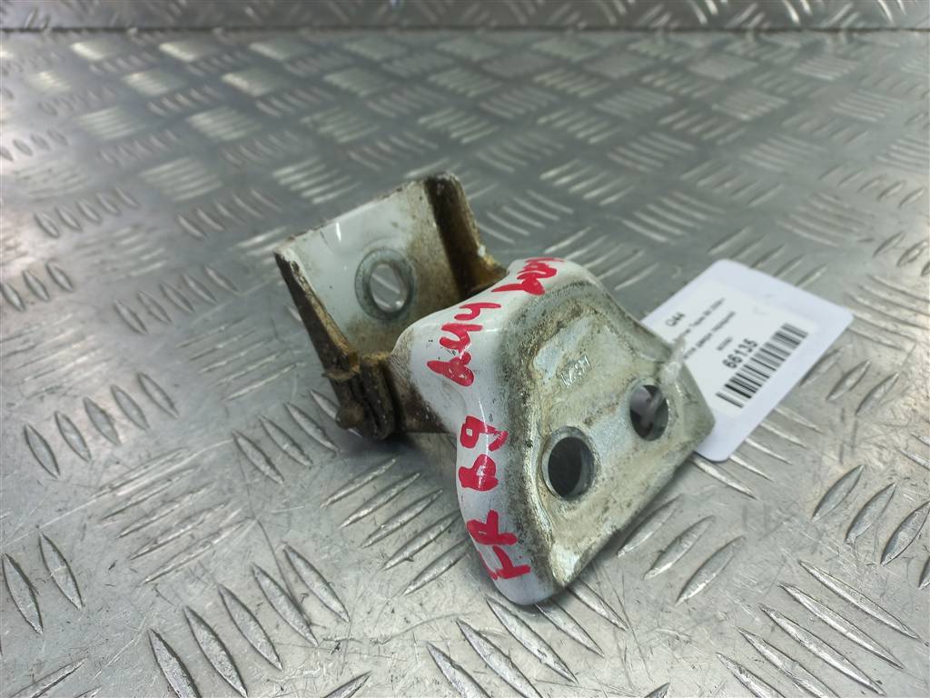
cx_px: 465
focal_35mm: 25
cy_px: 349
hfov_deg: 69.4
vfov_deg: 54.9
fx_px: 672
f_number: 1.8
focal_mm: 4.6
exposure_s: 1/50
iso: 50
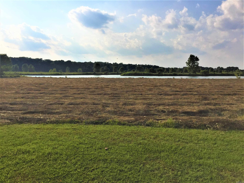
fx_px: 204
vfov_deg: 48.2
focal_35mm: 29
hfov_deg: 61.7
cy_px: 92
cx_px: 122
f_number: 2.2
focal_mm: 4.15
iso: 32
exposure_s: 1/5650
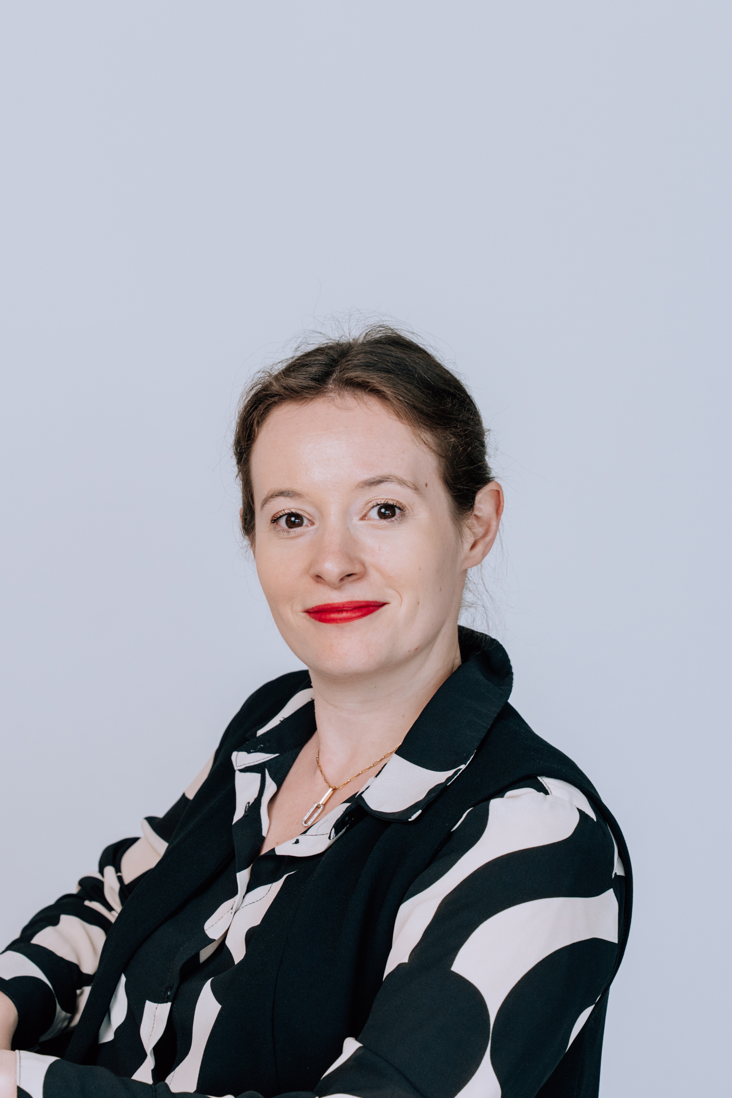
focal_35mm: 110
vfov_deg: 18.6
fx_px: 3360
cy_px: 623
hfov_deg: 12.4
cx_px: 200
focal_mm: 64.1
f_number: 4.5
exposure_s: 1/125
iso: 500
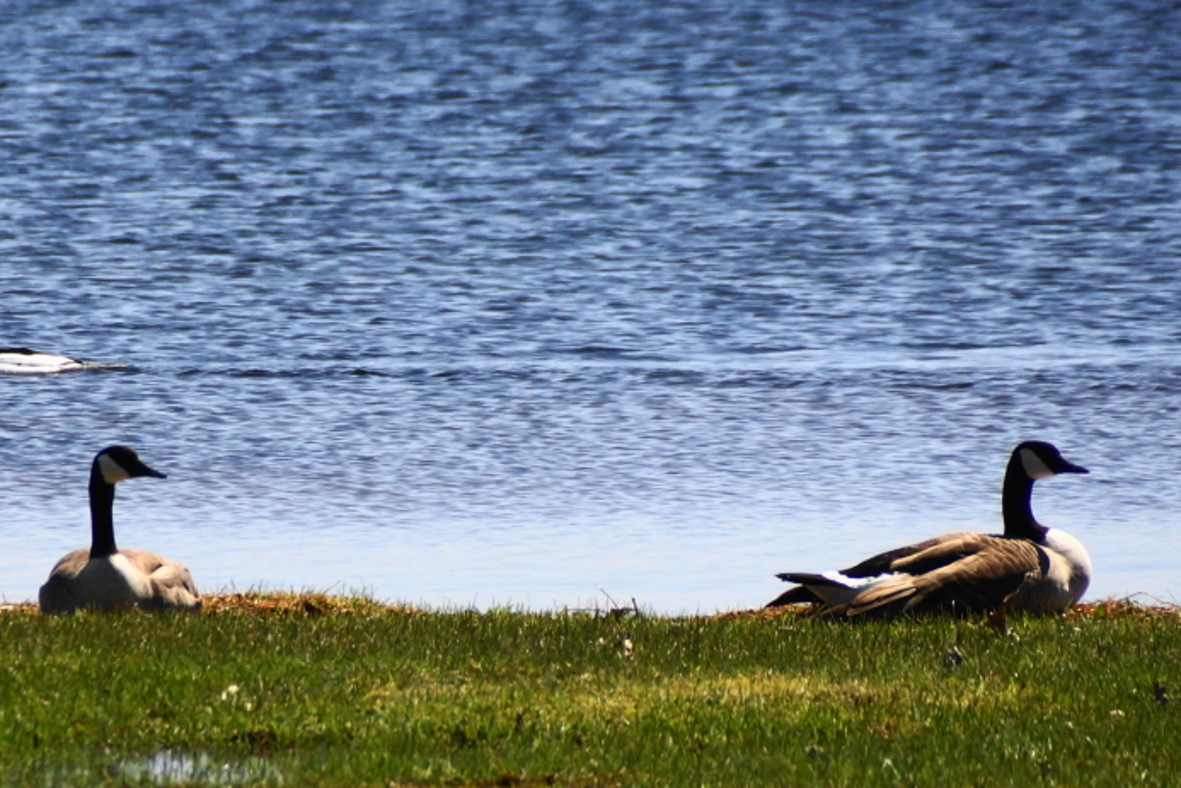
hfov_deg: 3.8
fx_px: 17746
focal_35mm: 541
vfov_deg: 2.5
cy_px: 409
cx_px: 474
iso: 200
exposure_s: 1/400
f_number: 6.3
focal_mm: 250
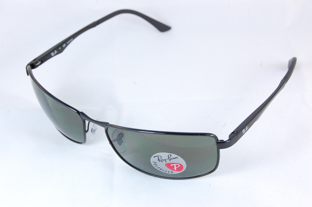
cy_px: 104
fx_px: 623
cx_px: 156
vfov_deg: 18.9
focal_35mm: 72
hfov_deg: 28.1
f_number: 10
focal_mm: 48
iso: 800
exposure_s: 1/160
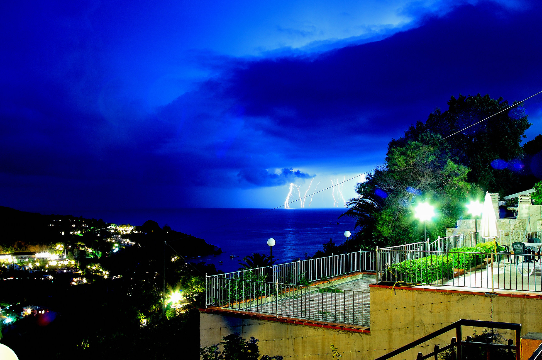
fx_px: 556
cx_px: 301
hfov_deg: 51.8
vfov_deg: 35.8
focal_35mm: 37
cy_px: 154
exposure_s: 86.5
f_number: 11
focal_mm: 20
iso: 250
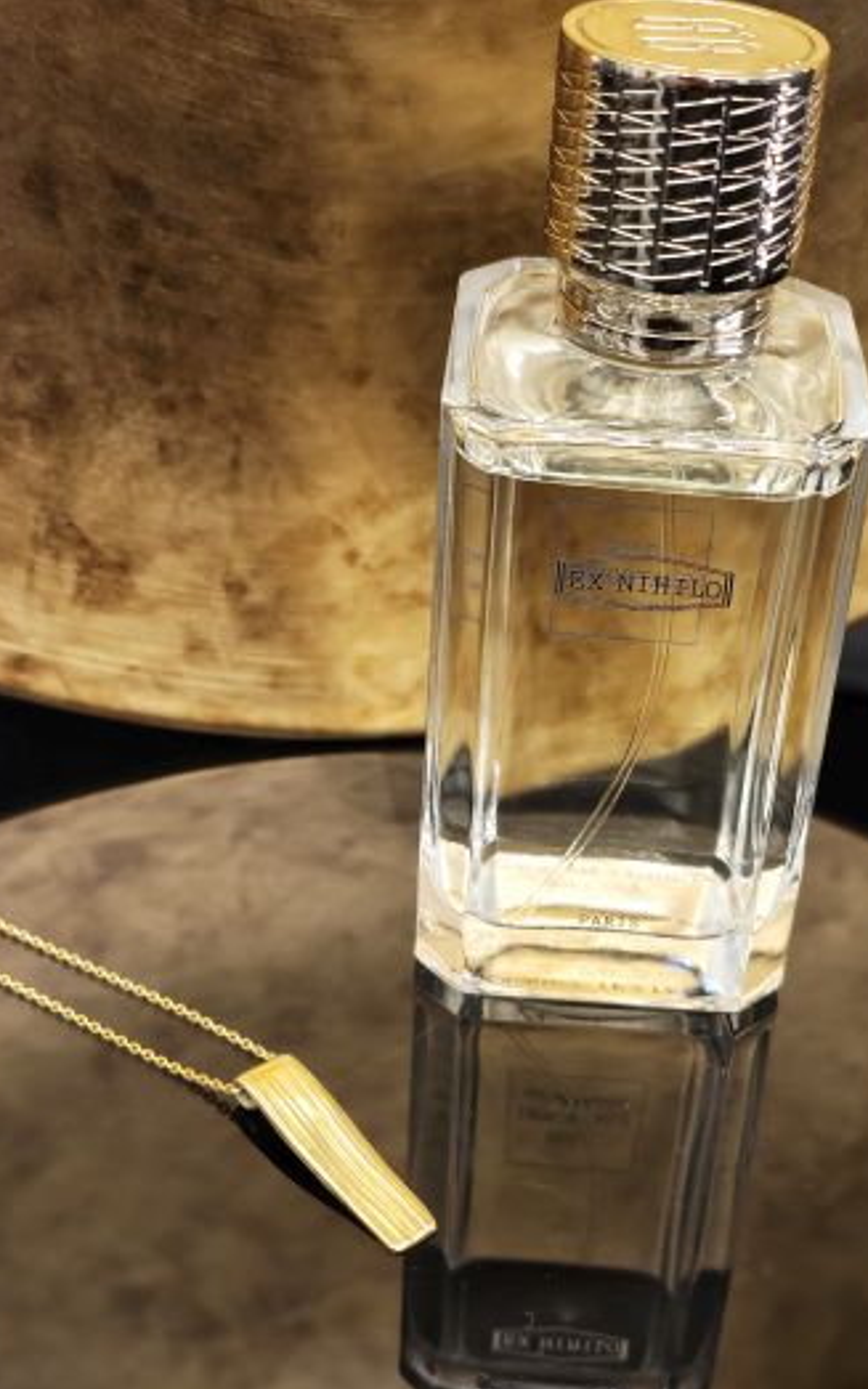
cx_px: 502
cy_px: 702
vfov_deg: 37.5
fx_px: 2043
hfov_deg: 24.0
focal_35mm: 54
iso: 1898
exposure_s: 1/33.3
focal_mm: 7.1
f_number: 2
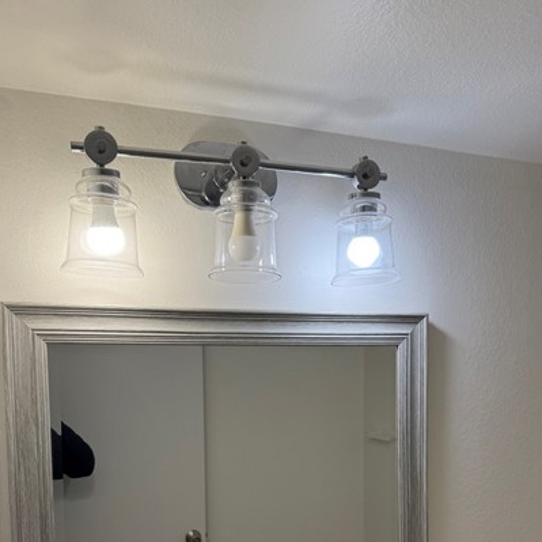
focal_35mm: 34
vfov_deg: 46.3
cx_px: 274
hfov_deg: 48.4
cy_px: 420
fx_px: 602
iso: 100
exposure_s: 1/318
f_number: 1.78
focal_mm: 6.76
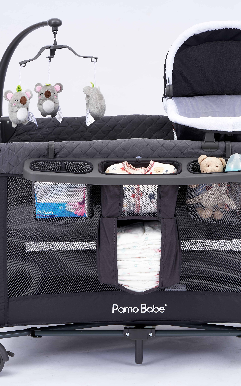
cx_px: 142
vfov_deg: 16.1
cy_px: 193
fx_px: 1366
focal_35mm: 130
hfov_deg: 10.1
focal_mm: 85
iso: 100
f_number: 13
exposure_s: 1/160
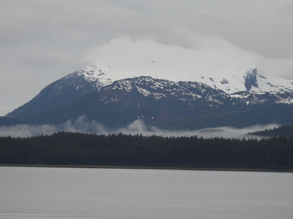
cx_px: 146
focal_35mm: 240
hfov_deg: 8.2
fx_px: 2031
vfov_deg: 6.2
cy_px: 110
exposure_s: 1/250
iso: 100
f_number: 4.5
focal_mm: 42.8
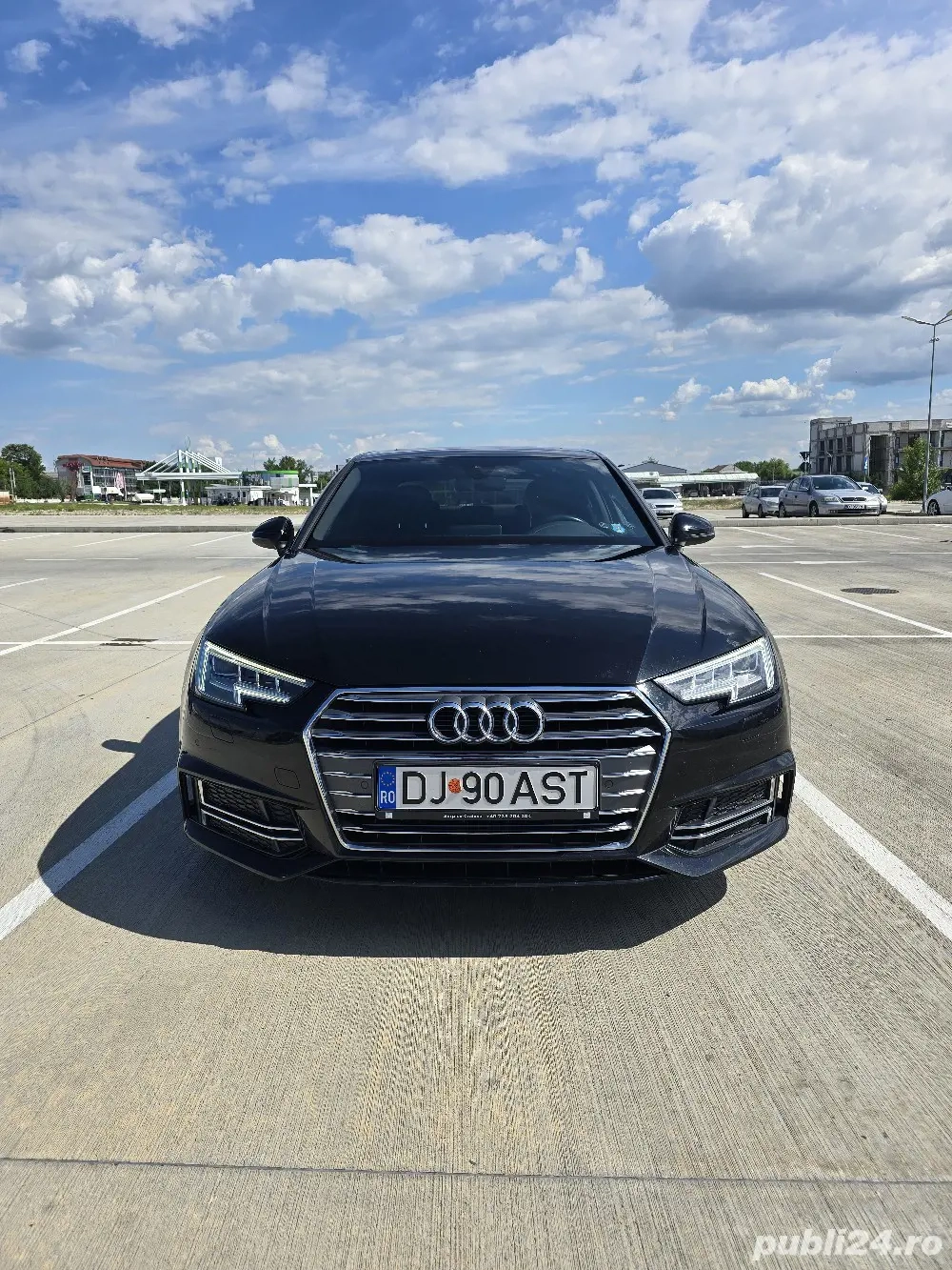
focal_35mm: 23
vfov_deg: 73.9
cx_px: 476
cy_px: 635
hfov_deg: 58.9
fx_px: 843
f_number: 1.7
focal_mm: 6.3
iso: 12
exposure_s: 1/1250
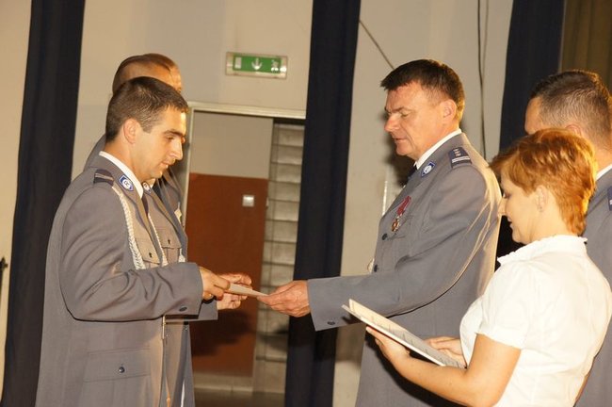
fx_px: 1783
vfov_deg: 13.0
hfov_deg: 19.5
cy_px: 204
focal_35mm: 105
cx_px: 306
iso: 1600
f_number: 5.6
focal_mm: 70
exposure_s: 1/125
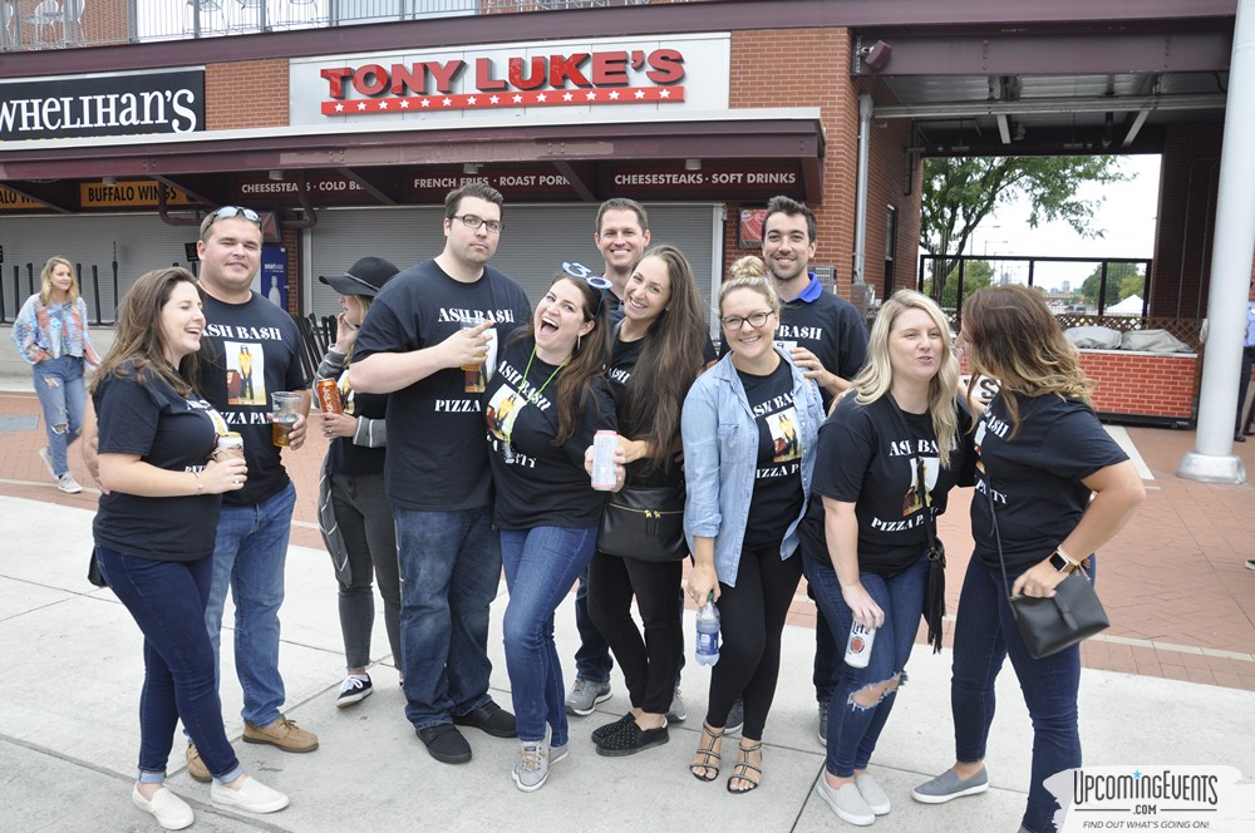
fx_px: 940
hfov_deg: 67.4
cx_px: 628
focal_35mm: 27
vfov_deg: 47.8
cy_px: 416
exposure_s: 1/60
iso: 400
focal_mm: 18
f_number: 8
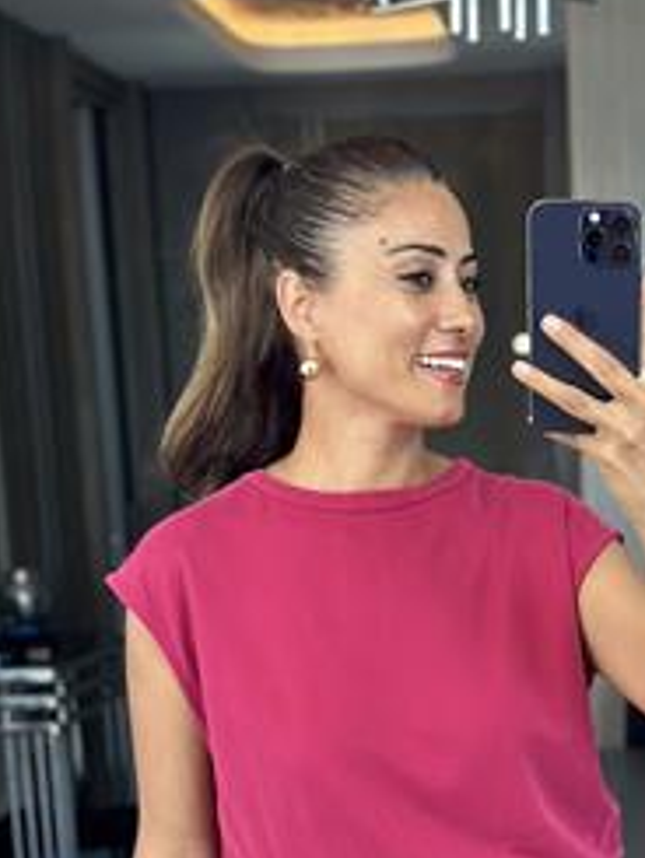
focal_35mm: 99
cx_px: 424
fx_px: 2457
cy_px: 798
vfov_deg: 19.4
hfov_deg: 14.9
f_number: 1.78
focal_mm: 6.86
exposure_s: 1/116
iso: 125
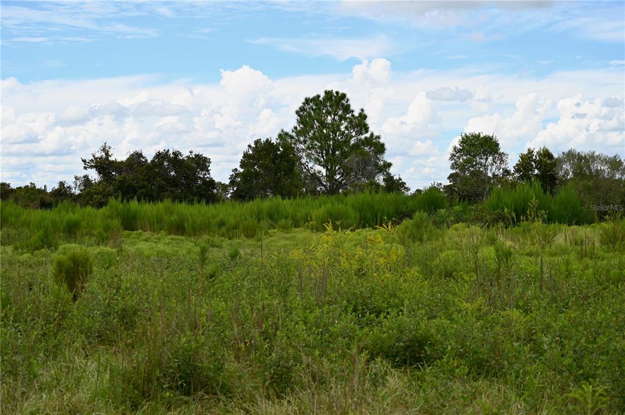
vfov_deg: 20.3
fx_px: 1162
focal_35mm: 67
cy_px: 208
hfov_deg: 30.1
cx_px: 312
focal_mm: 67
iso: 100
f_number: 7.1
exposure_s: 1/320
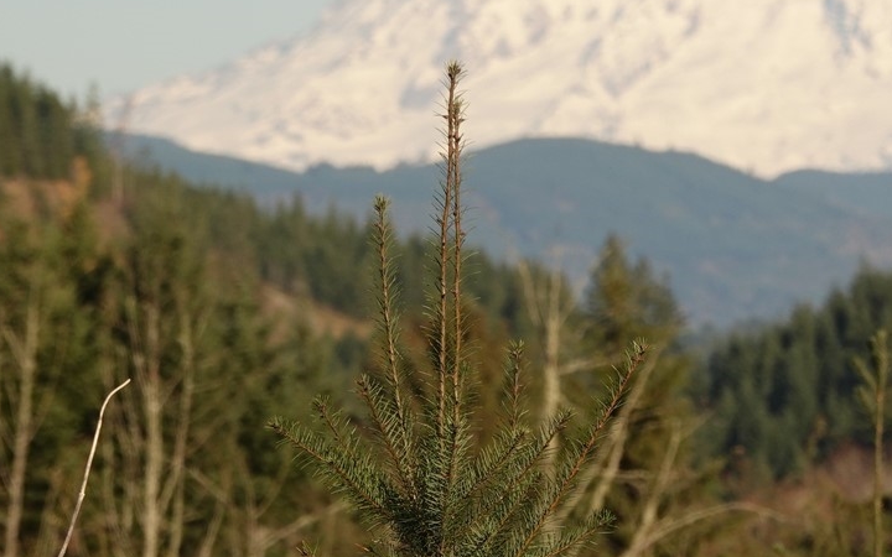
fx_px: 13370
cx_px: 798
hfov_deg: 3.8
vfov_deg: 2.4
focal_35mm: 550
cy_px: 194
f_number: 4.5
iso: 100
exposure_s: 1/1000
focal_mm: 83.9
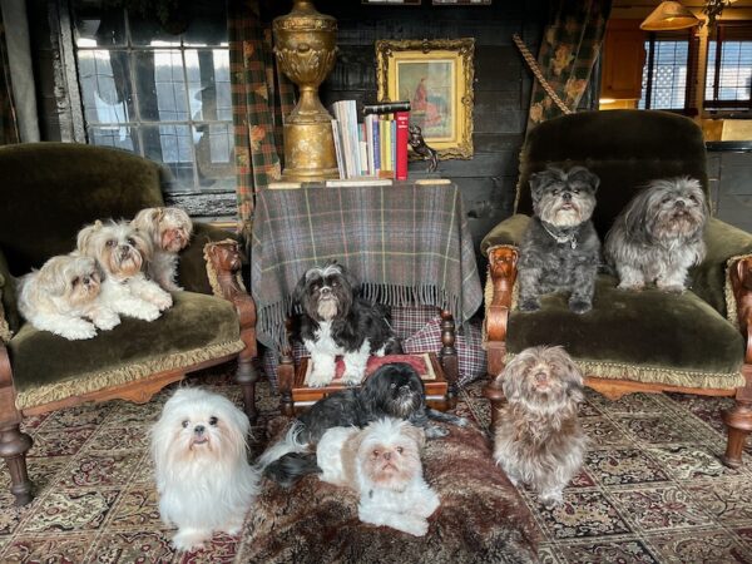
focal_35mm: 26
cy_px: 282
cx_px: 376
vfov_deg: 53.1
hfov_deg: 67.3
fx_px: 565
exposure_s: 1/60
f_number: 1.6
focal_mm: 5.1
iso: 400
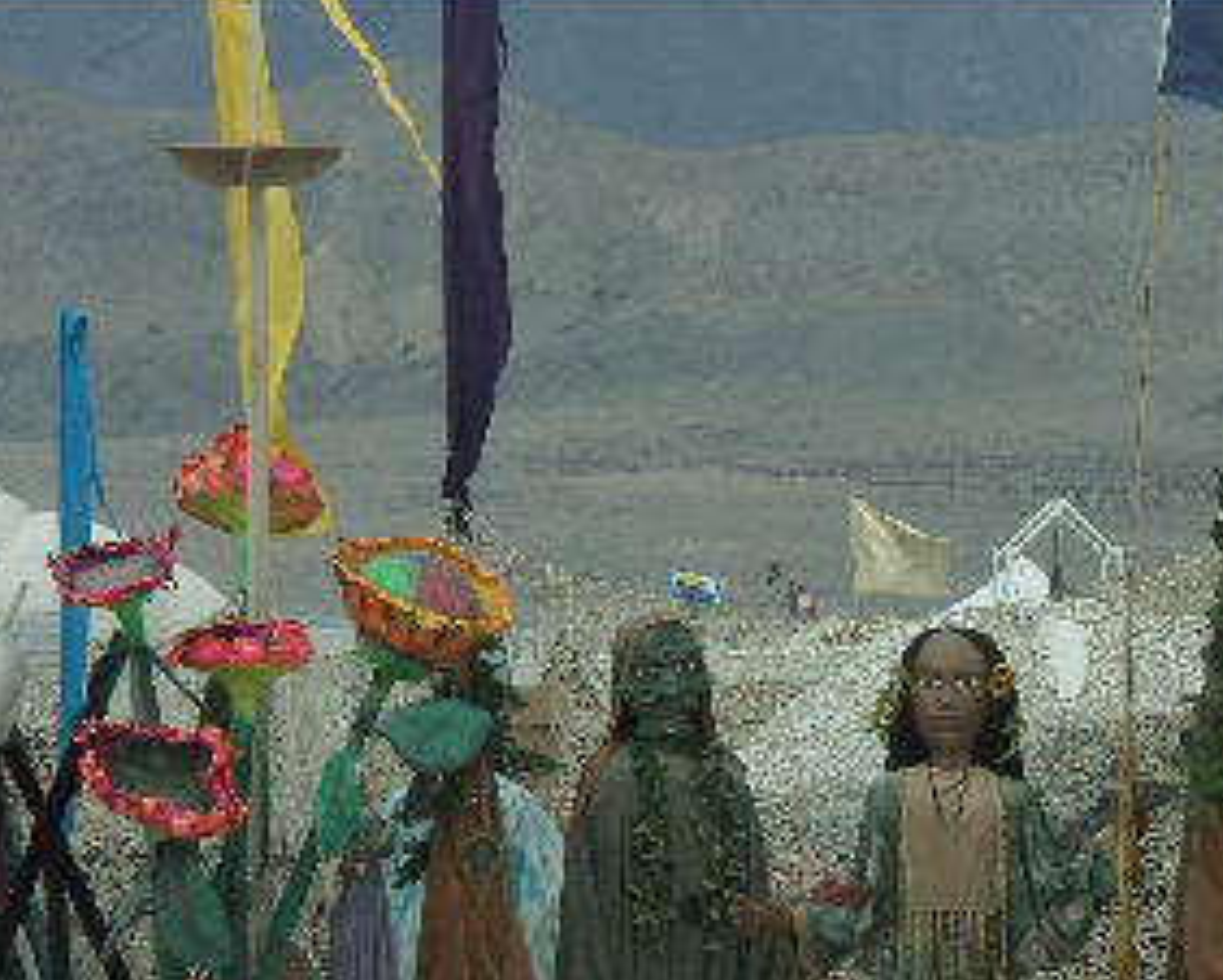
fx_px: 10758
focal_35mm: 297
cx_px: 922
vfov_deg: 5.2
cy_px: 850
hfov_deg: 6.5
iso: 100
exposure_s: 1/1000
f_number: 6.3
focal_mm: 40.66
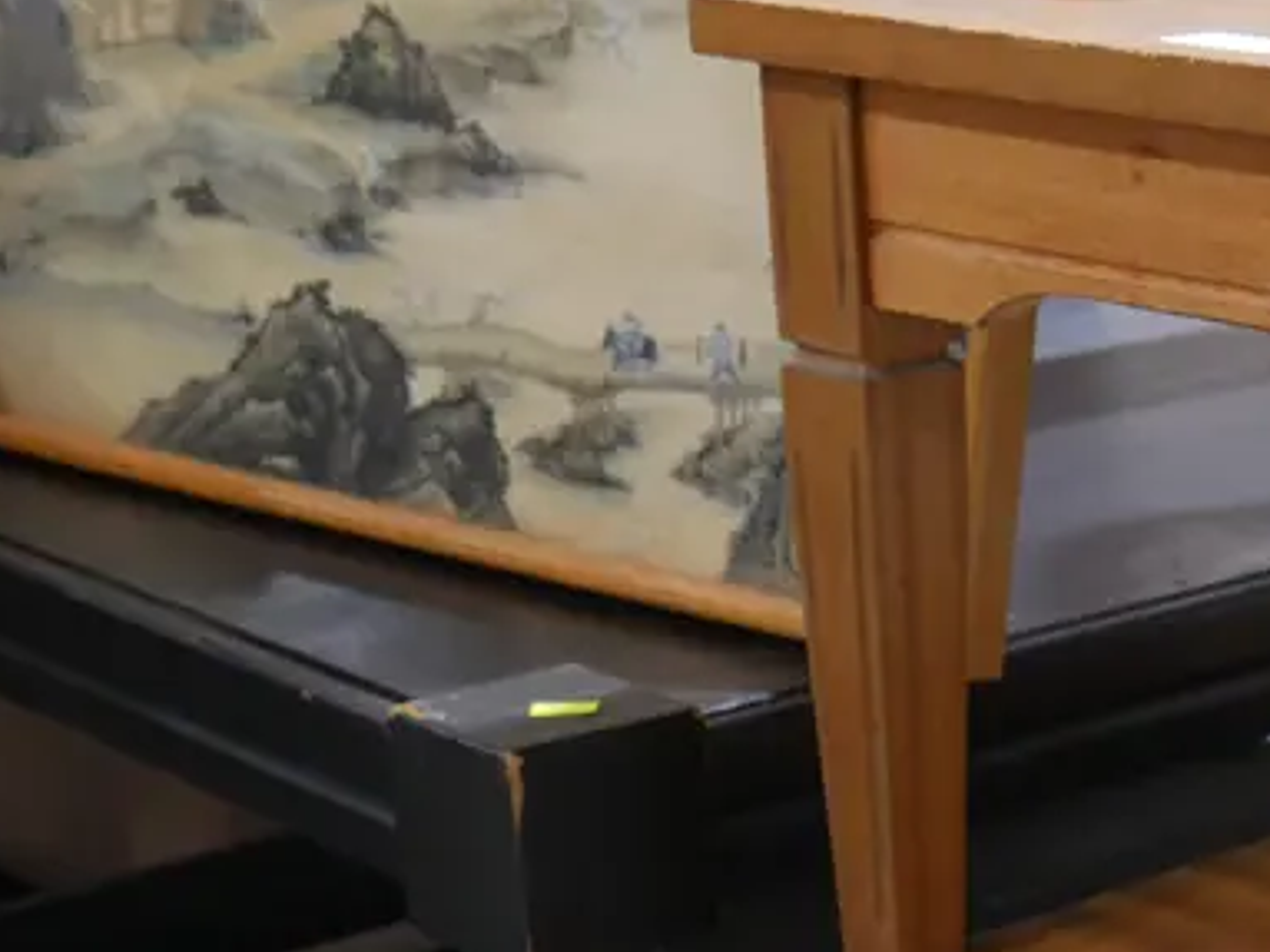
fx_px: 3338
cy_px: 1023
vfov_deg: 15.8
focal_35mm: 91
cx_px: 1545
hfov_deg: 20.1
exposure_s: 1/60
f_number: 4
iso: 1000
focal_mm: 17
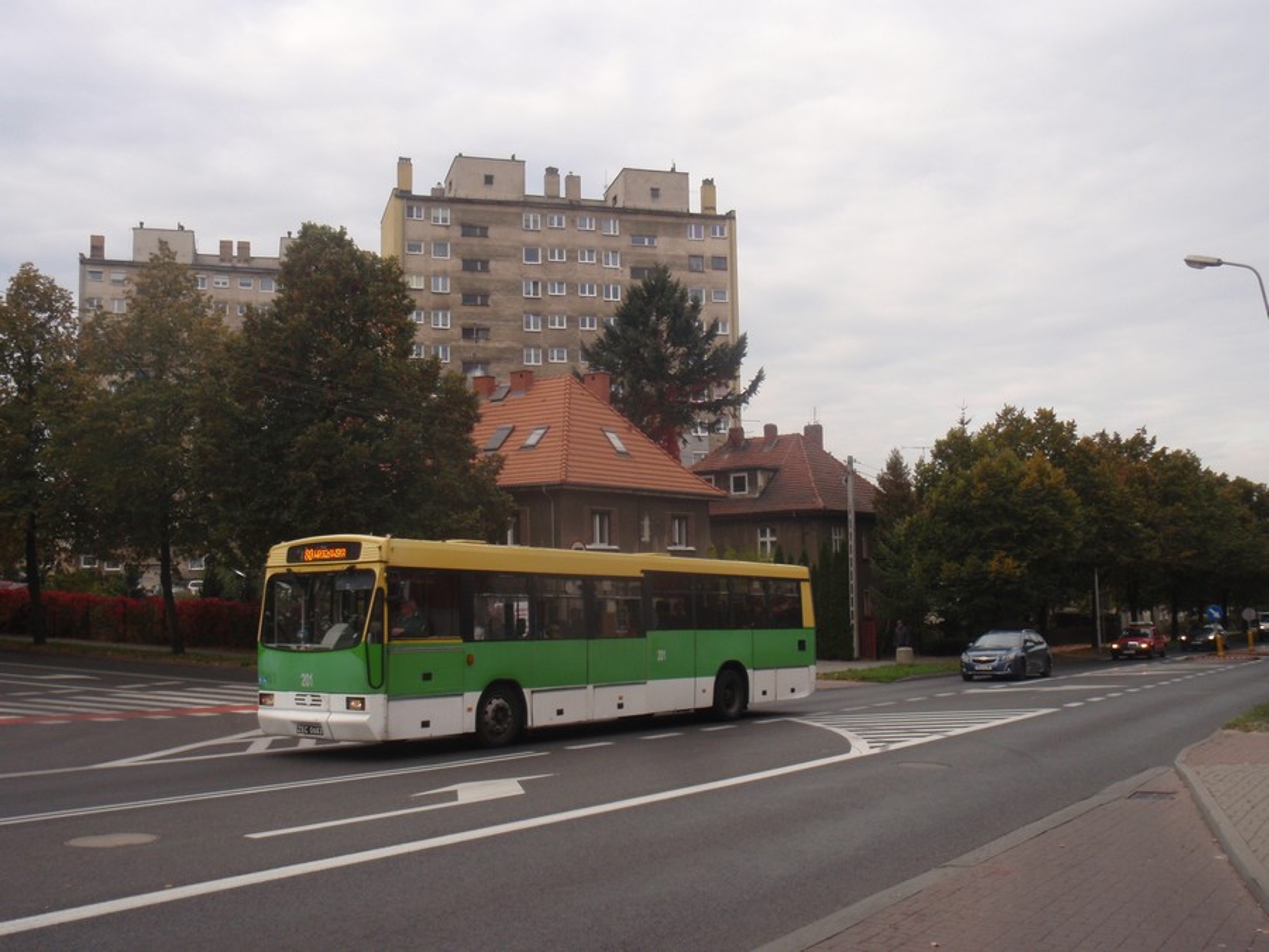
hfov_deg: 54.0
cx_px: 634
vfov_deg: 41.8
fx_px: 1246
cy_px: 476
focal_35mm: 34
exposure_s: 1/500
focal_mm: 6.07
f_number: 3.5
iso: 125
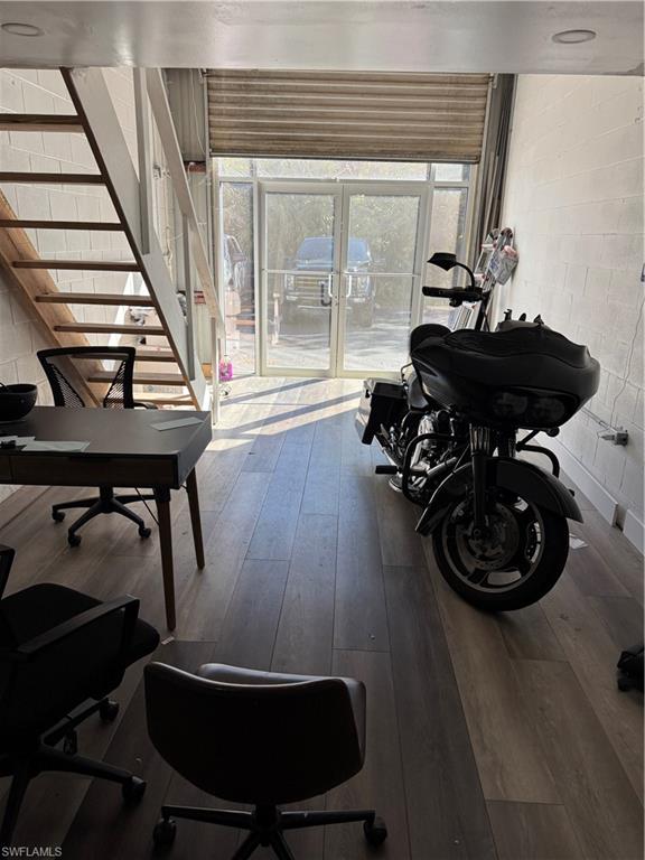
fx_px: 596
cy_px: 430
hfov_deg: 56.8
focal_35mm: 24
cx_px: 322
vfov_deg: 71.6
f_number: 1.78
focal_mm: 6.76
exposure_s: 1/99
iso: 200
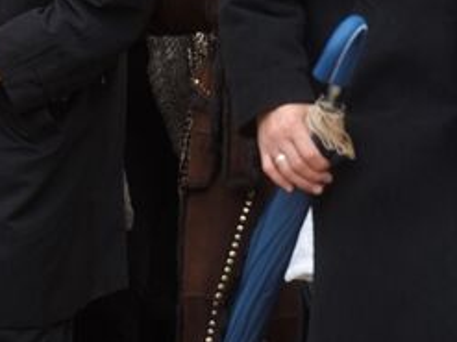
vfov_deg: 2.4
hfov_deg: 3.2
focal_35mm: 620
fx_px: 8181
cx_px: -20
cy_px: -62
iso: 800
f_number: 5.6
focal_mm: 200
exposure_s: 1/640
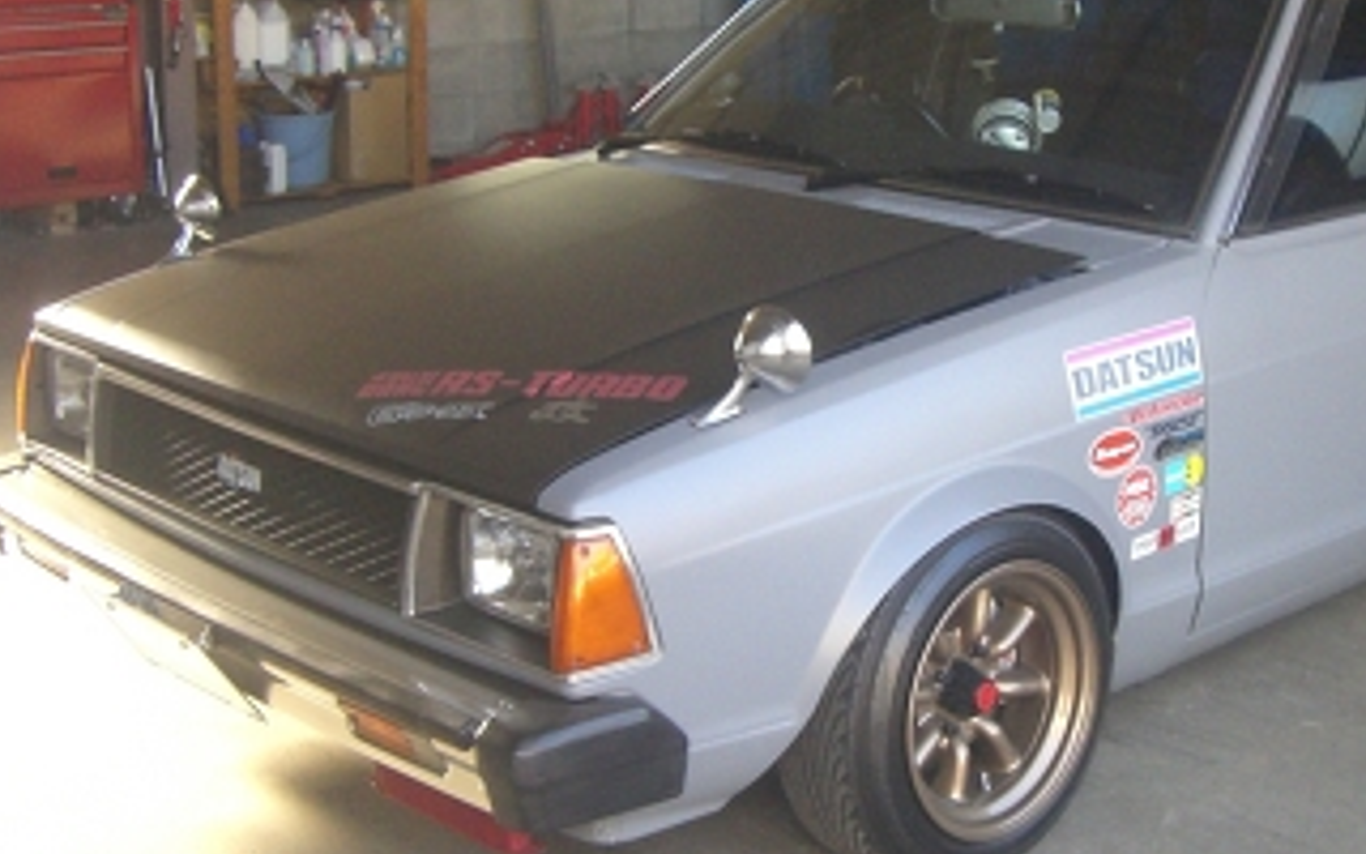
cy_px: 327
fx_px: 2345
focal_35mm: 63
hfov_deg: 32.2
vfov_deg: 20.6
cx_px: 905
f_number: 2.7
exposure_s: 1/200
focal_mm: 6.2
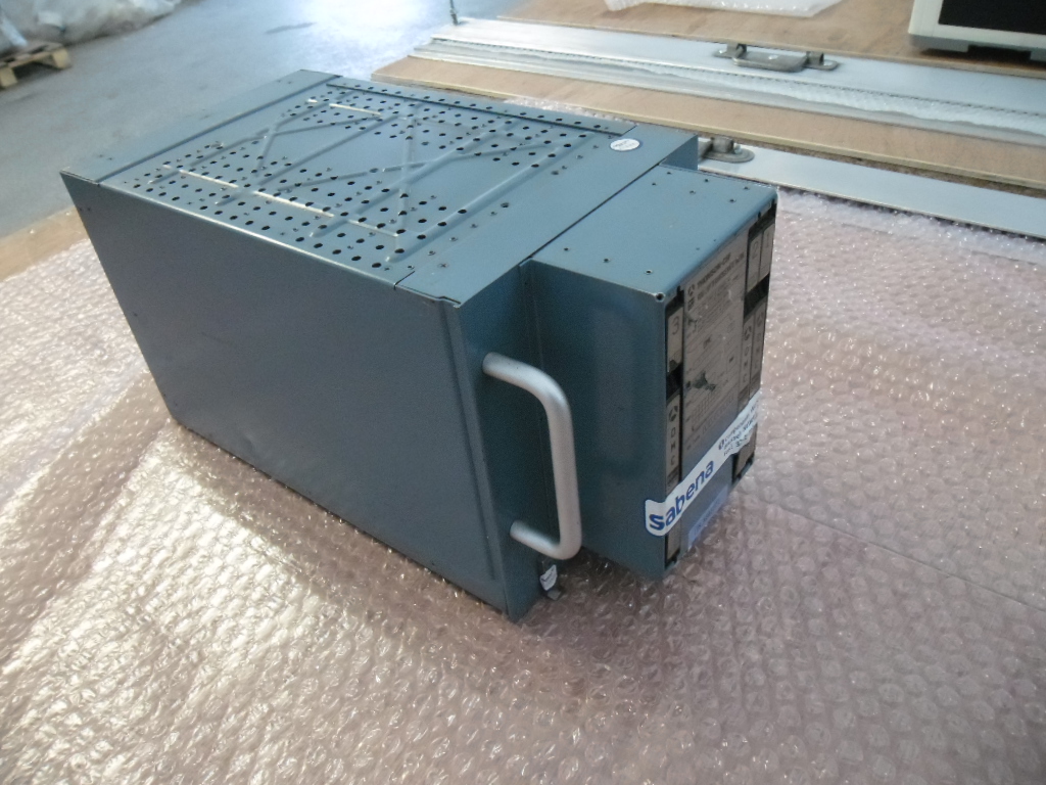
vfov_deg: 51.4
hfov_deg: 65.3
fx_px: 816
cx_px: 523
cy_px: 392
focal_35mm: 27
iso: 400
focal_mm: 4.9
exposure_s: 1/22
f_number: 3.5
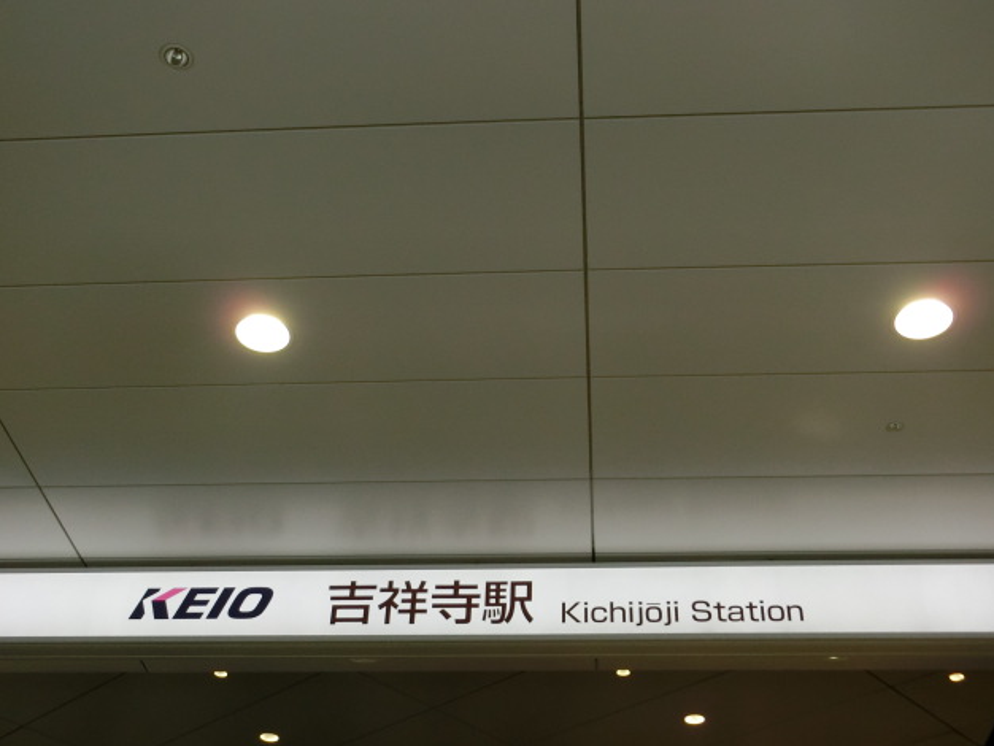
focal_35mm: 46
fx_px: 1321
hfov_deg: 41.2
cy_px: 368
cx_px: 495
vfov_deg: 31.5
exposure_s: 1/125
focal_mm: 8
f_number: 4.4
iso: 400
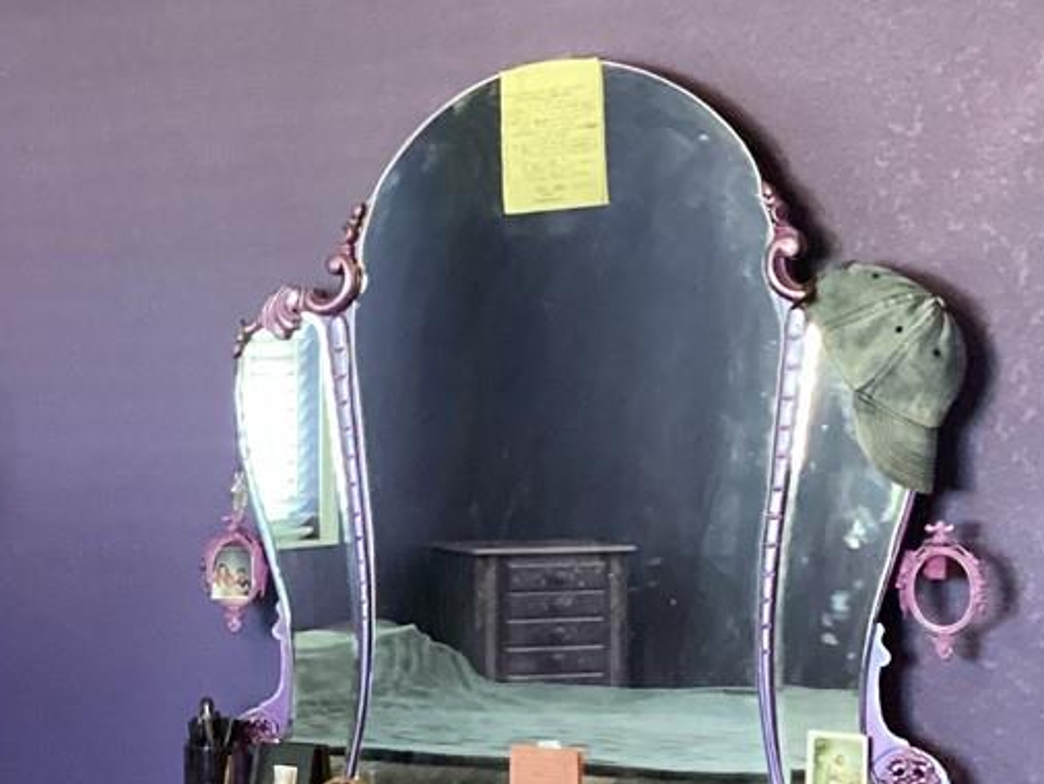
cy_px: 508
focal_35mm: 98
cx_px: -149
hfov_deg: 19.1
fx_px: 2957
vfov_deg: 15.1
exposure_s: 1/30
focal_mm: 3.3
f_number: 2.4
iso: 500
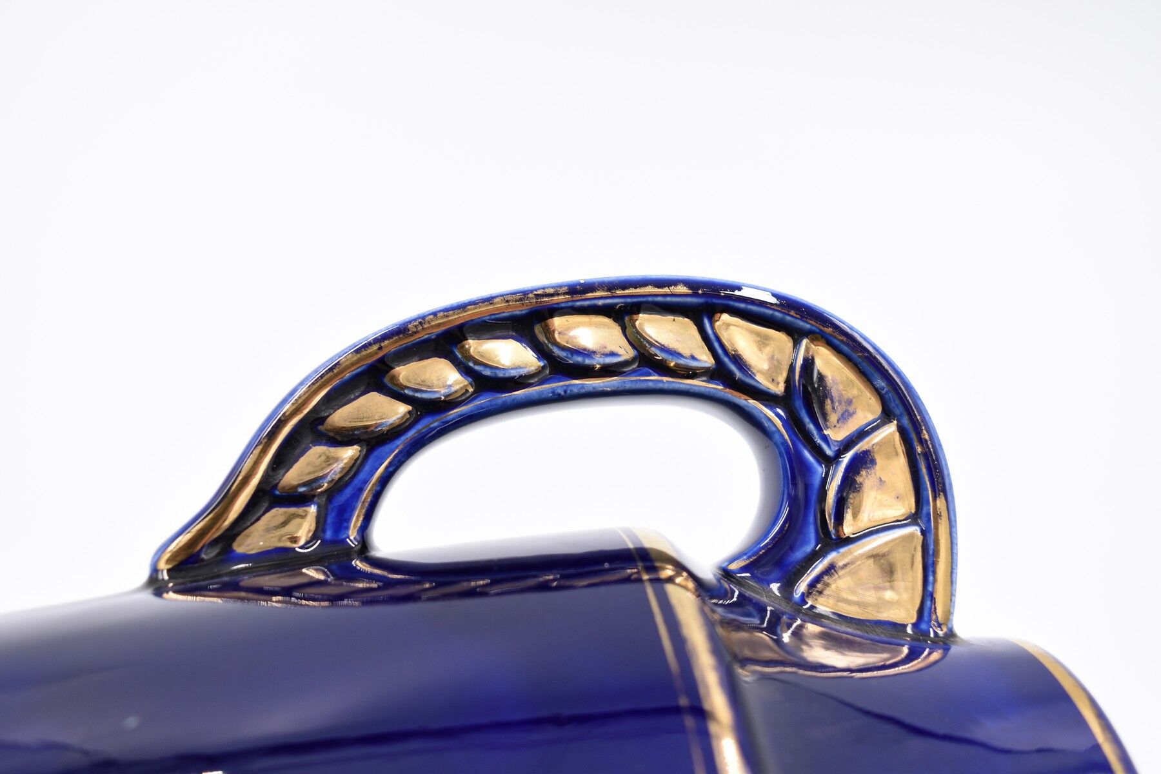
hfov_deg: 42.3
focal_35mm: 46
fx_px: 1500
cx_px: 580
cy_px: 387
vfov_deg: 28.9
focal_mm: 31
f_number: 5.6
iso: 320
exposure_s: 1/160
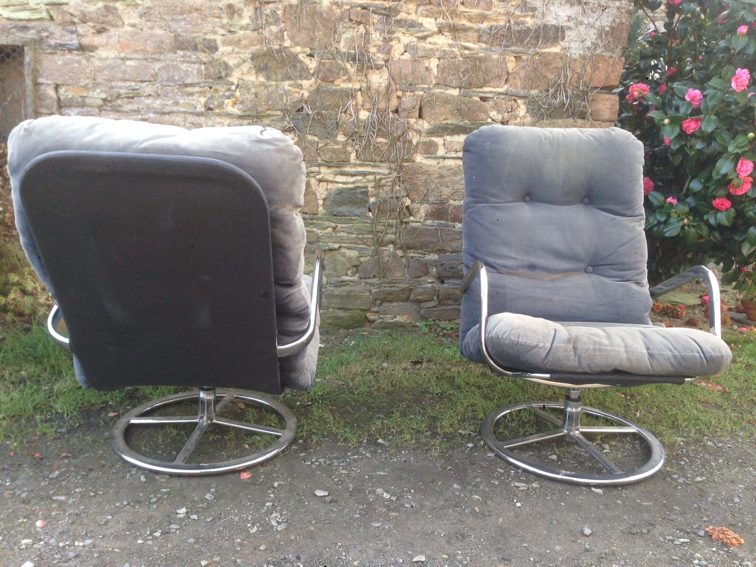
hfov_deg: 55.4
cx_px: 378
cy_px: 284
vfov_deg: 42.9
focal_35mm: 33
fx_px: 721
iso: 80
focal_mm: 4.12
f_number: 2.4
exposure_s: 1/120
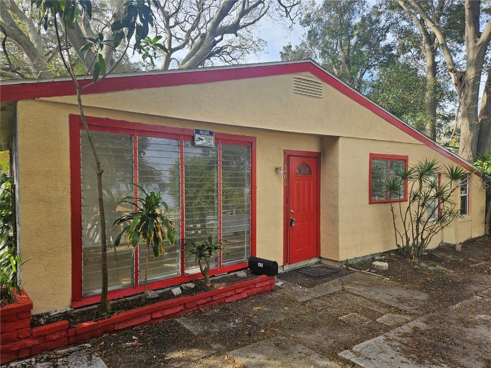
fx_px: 326
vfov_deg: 58.9
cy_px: 184
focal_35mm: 23
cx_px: 246
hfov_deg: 73.9
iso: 25
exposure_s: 1/437
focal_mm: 5.4
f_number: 1.8
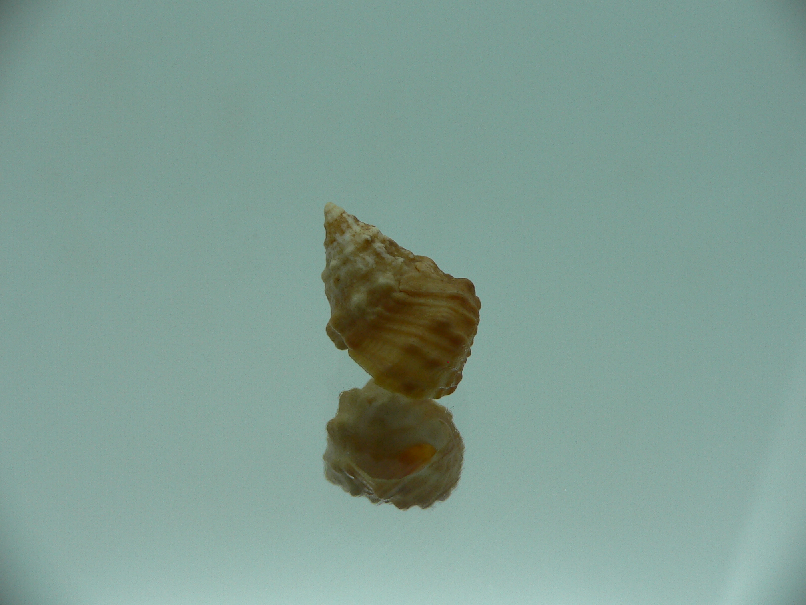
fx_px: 815
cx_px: 403
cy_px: 302
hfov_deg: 52.6
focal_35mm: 35
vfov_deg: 40.7
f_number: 2.8
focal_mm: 4.6
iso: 80
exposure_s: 1/80
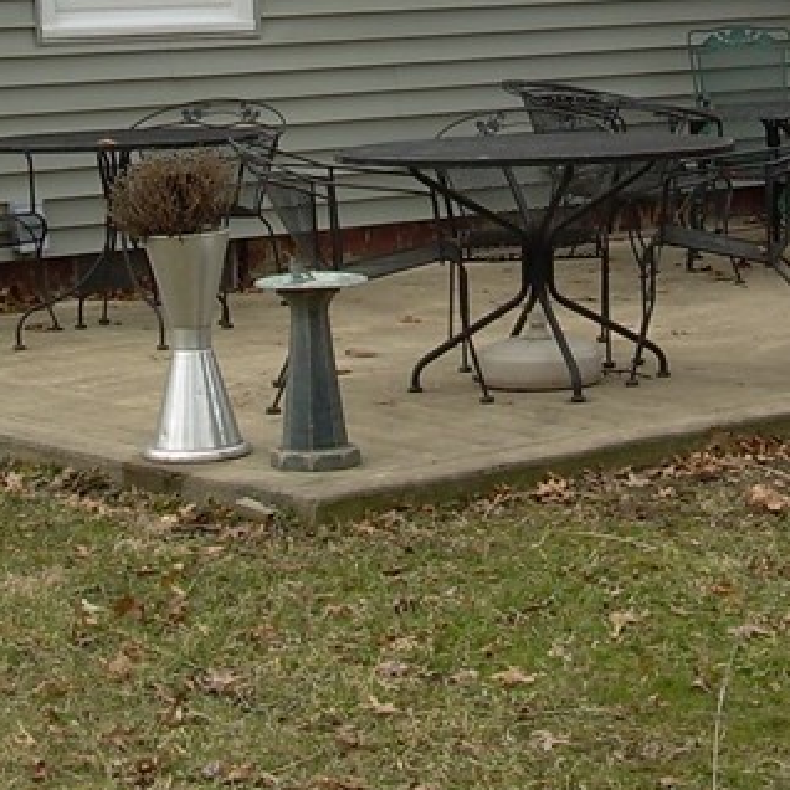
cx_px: 512
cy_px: -89
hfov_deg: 16.1
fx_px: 2789
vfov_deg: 15.7
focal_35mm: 108
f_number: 4.6
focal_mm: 6.3
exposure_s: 1/125
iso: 50
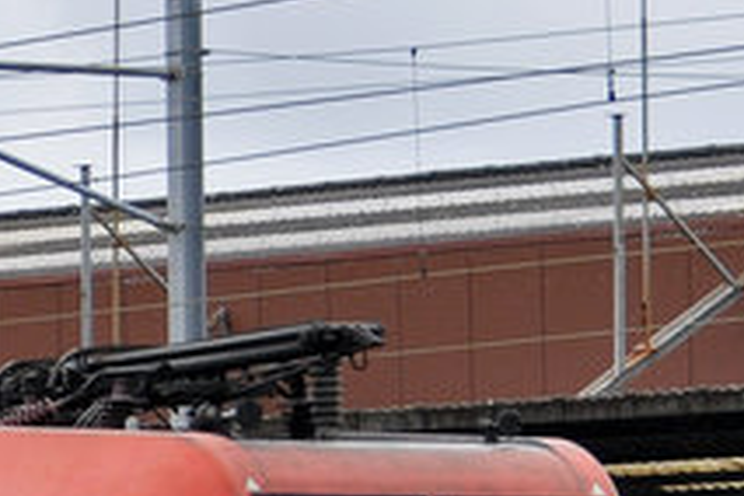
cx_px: -681
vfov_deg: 3.3
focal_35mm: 422
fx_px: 8721
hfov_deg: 4.8
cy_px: 487
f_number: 3.2
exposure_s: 1/800
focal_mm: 50
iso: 250
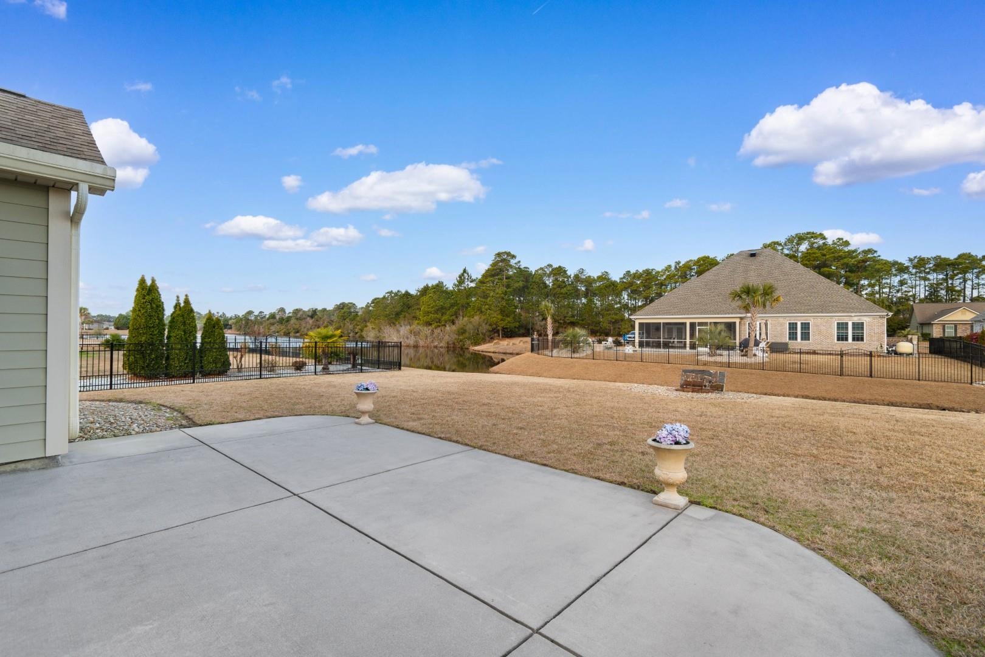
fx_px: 410
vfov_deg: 77.3
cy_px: 328
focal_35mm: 15
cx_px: 492
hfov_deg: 100.4
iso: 100
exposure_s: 1/200
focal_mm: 10
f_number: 7.1
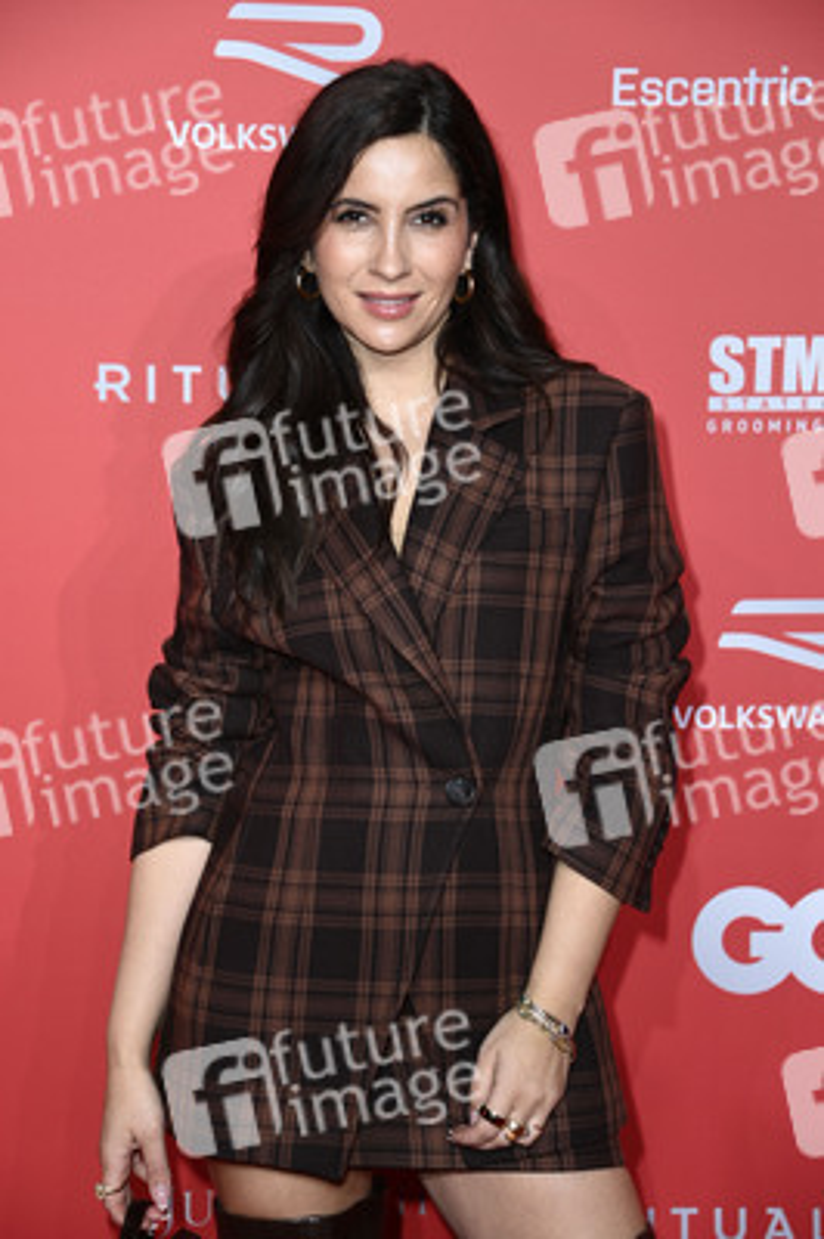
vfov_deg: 22.6
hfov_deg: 15.2
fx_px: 3095
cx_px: 412
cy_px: 620
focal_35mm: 90
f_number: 5.6
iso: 1000
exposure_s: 1/250
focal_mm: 90
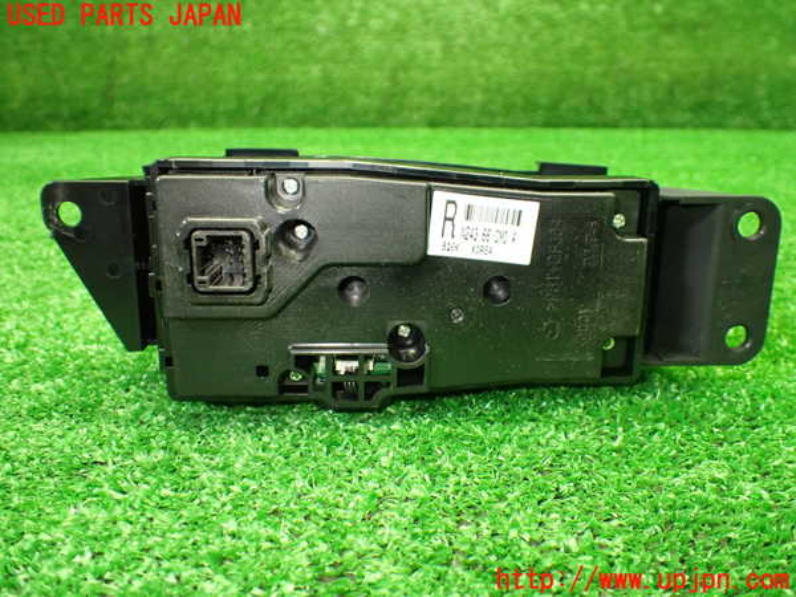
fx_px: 690
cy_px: 298
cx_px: 398
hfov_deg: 60.0
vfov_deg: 46.8
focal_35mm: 30
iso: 800
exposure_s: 1/100
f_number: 2.3
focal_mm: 5.4
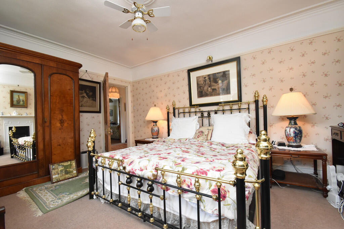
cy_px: 114
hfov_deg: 100.4
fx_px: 143
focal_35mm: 15
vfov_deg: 77.3
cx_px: 172
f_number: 9
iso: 1600
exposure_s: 1/60
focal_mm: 10
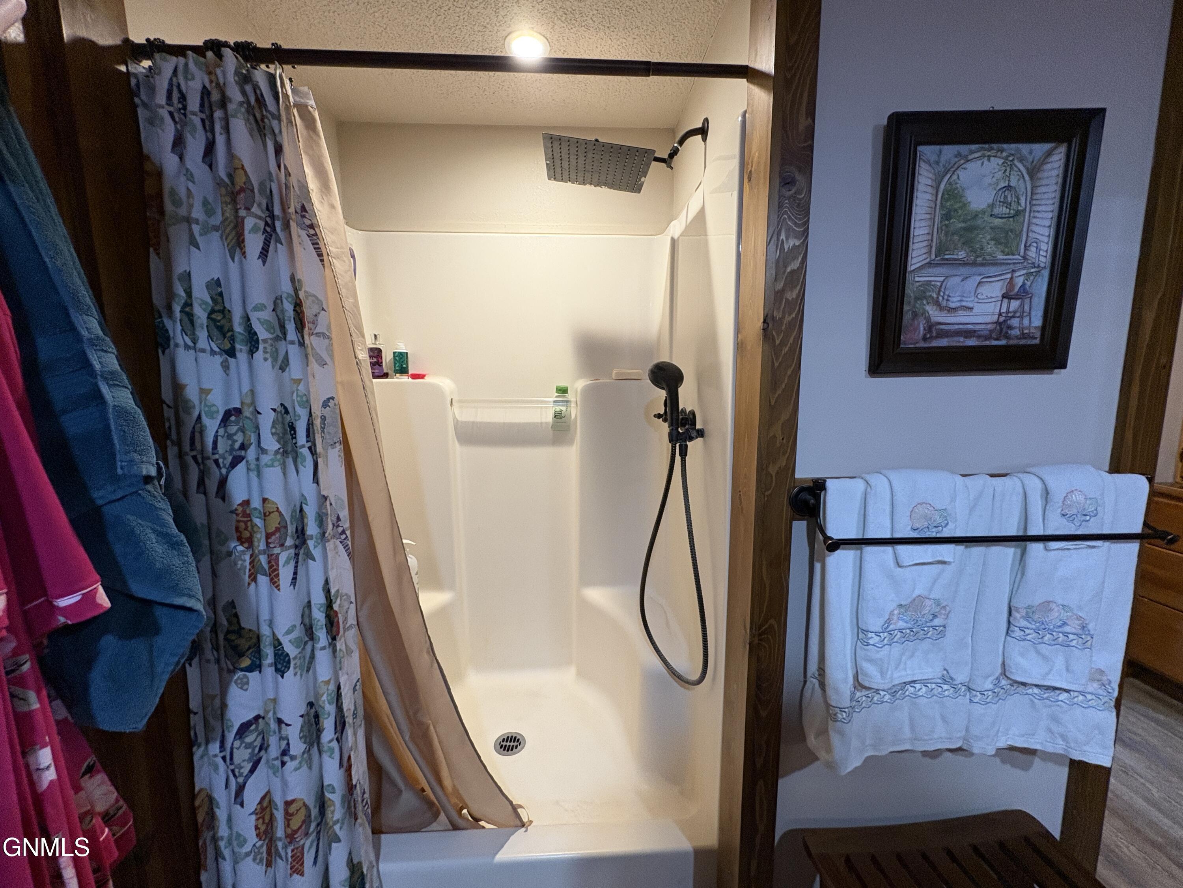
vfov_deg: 85.7
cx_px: 592
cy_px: 444
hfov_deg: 102.1
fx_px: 478
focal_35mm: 14
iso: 320
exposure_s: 1/60
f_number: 2.2
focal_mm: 2.22
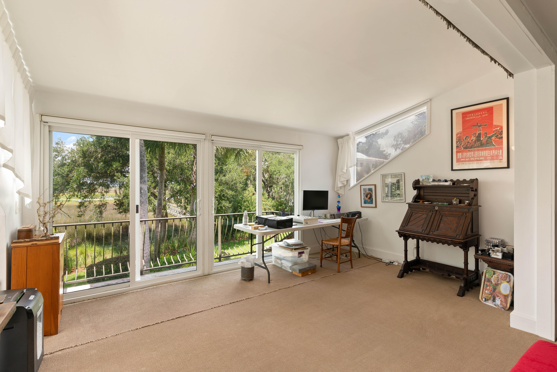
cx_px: 278
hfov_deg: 93.3
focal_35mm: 17
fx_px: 263
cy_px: 186
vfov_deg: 70.5
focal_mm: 17
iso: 200
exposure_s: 1/6
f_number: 9
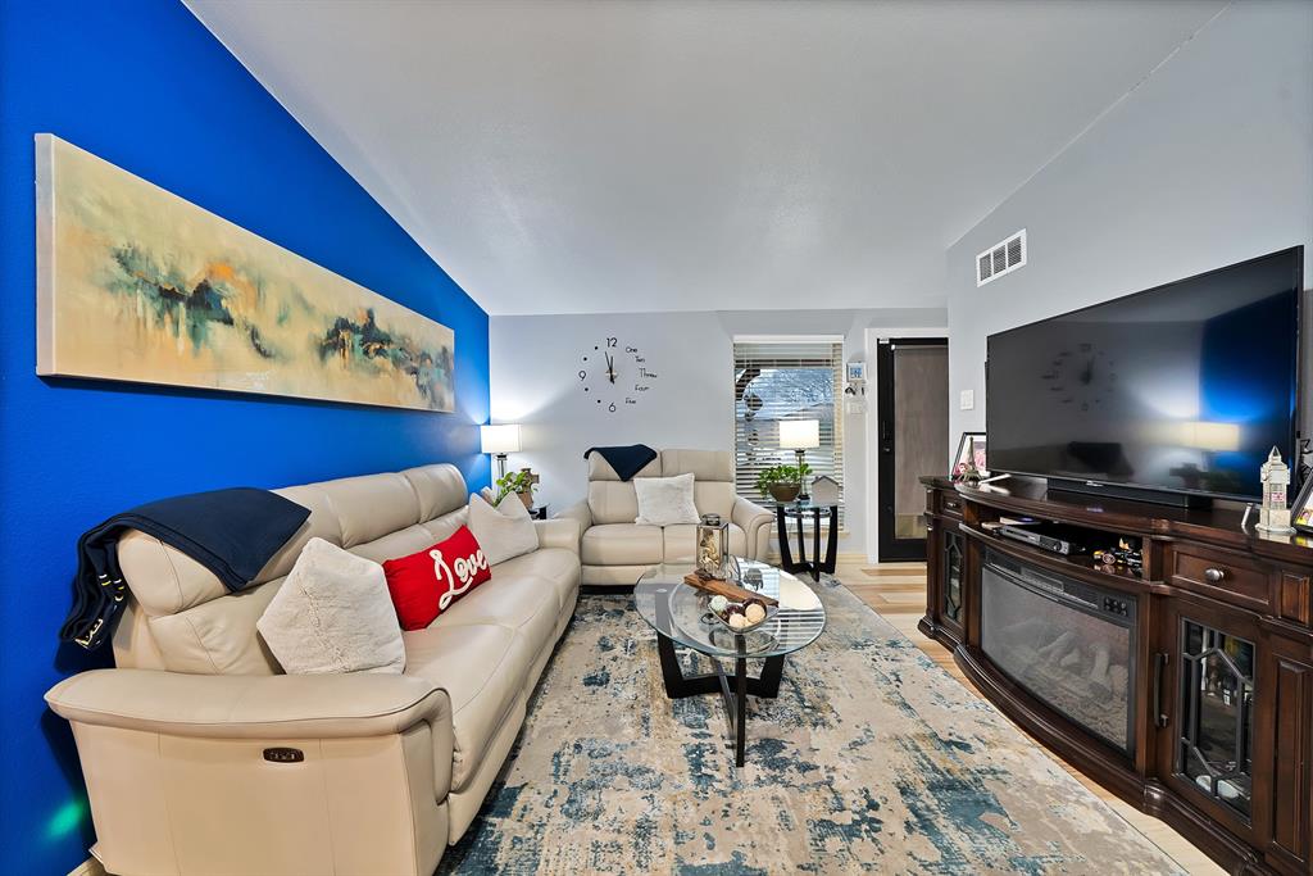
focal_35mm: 12
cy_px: 438
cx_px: 656
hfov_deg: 112.6
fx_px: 438
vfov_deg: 90.0
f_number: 9
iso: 640
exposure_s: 1
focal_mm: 12
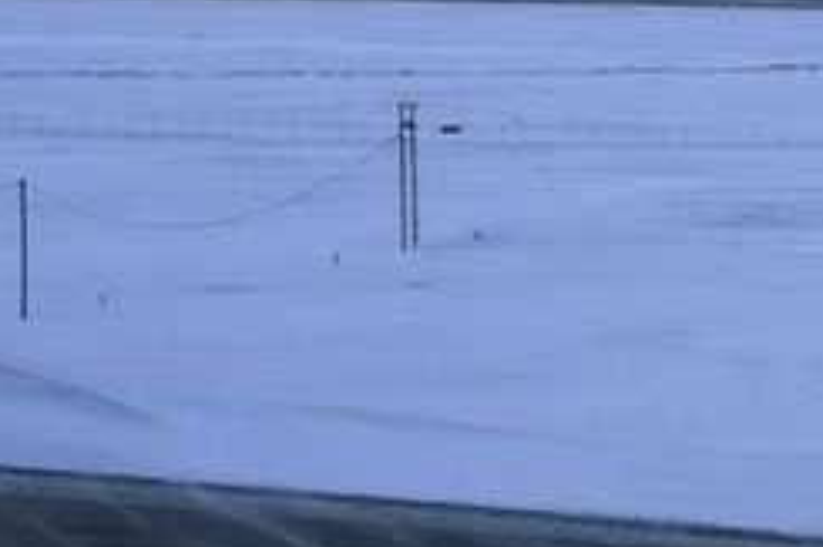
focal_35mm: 301
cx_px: 2409
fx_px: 6876
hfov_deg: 6.3
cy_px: -168
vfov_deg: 4.5
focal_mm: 46
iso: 800
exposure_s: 1/80
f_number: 6.3
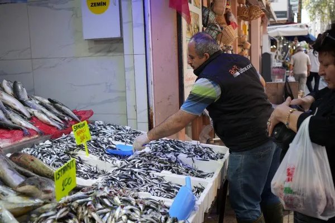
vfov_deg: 33.4
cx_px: 168
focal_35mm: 40
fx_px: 372
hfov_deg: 48.5
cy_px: 112
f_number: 4
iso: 100
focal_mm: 40
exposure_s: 1/160
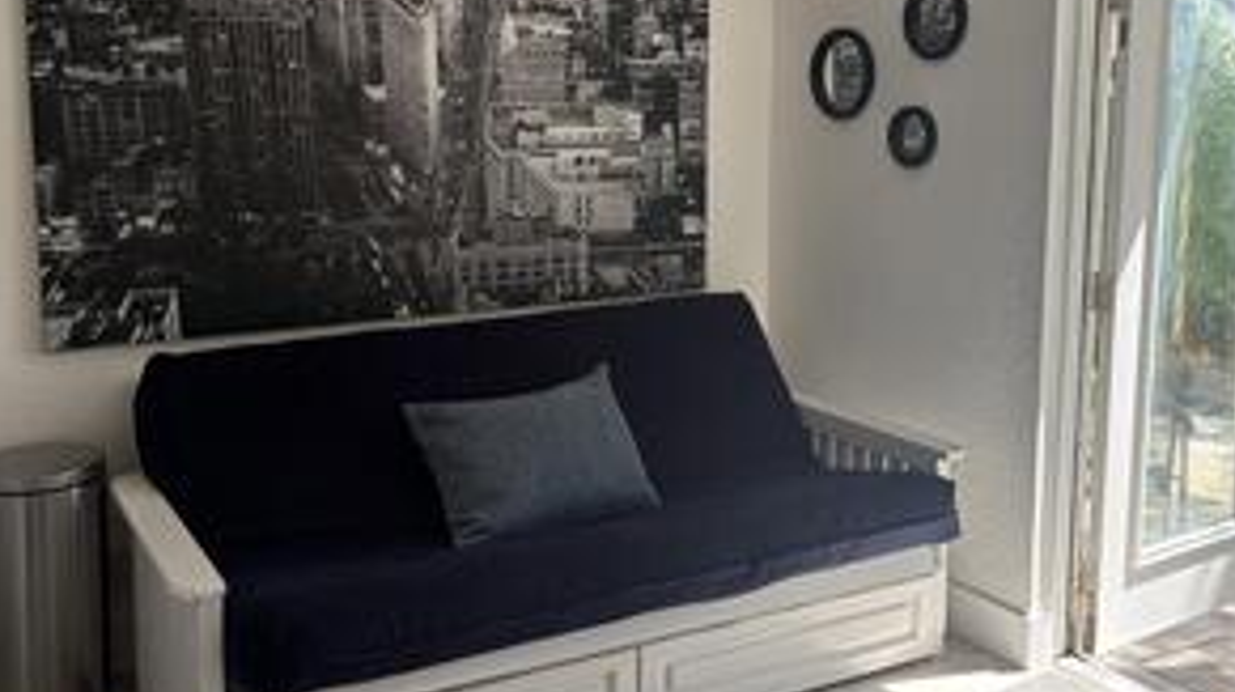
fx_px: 1276
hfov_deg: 51.6
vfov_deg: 30.1
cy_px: 229
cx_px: 632
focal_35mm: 39
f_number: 1.6
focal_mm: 5.96
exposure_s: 1/261
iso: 64
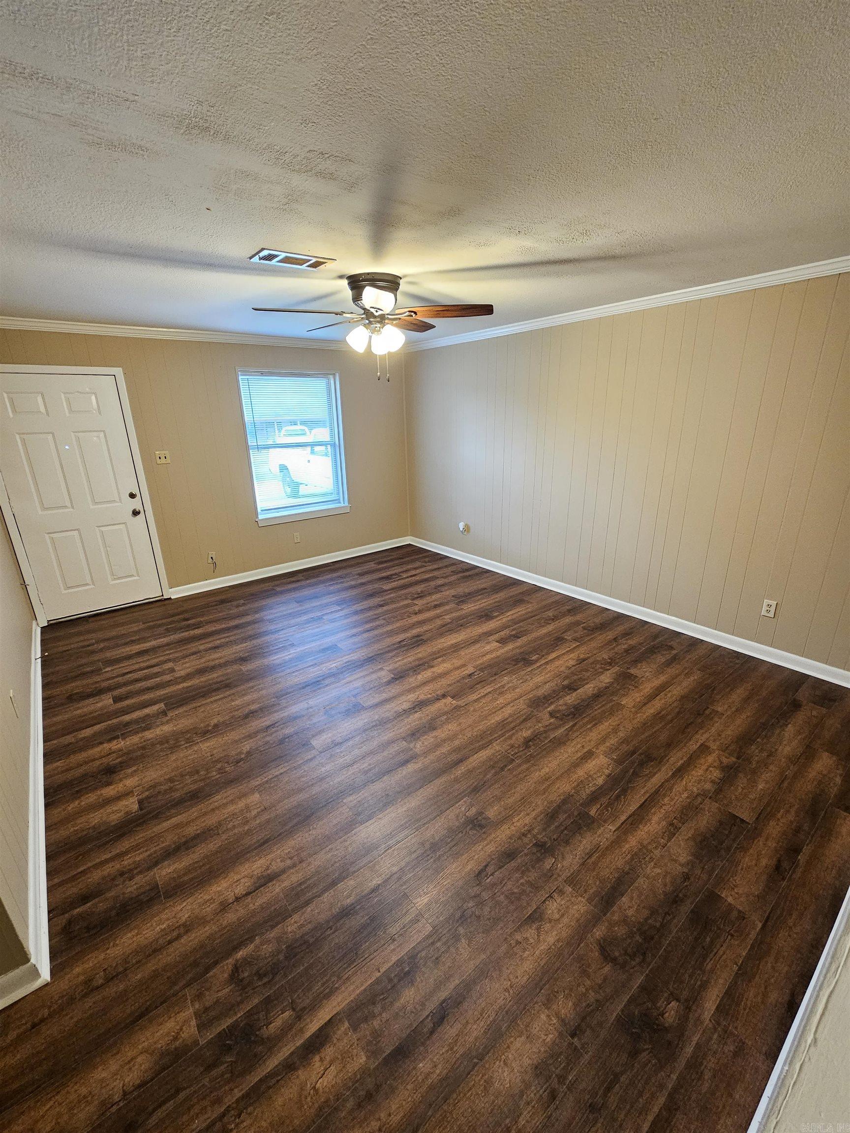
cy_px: 566
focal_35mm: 13
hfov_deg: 89.9
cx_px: 425
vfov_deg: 106.2
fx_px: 426
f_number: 2.2
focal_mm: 2.2
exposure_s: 1/30
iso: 500
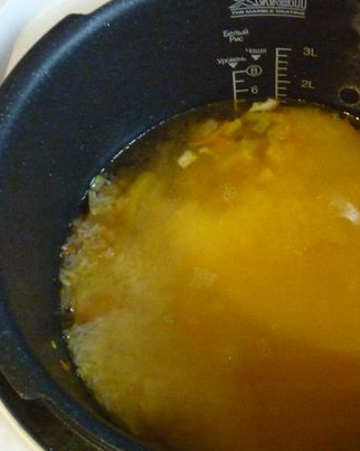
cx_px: 254
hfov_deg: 28.8
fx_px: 693
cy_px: 270
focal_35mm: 52
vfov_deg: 35.9
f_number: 2.8
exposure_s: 1/20
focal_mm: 5.5
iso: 800
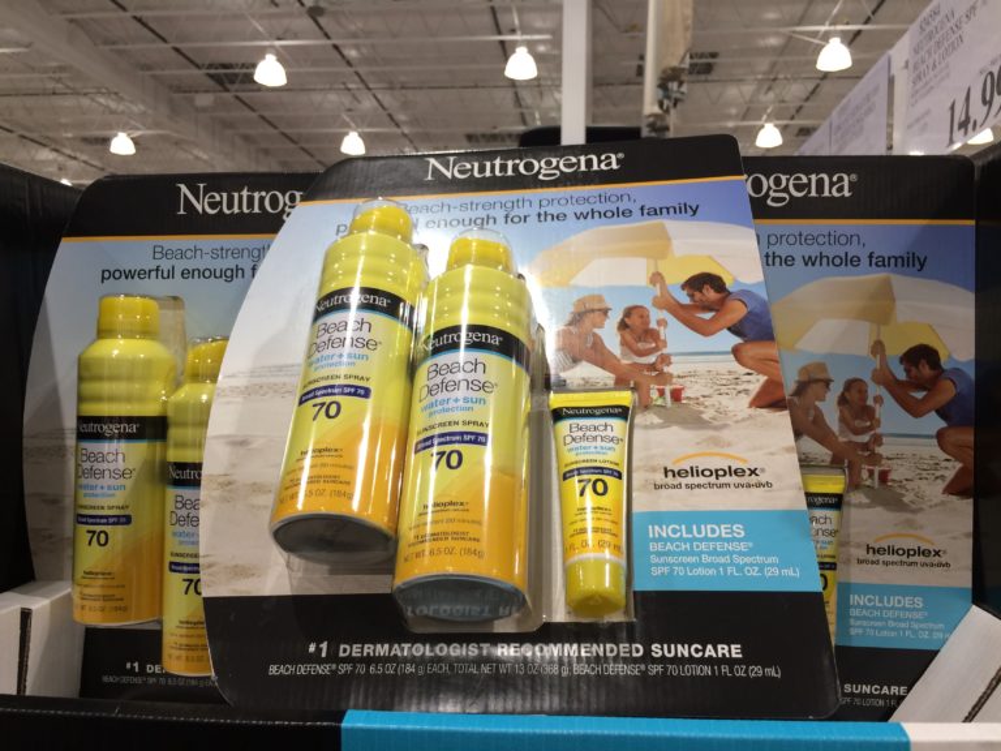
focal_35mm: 29
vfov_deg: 48.2
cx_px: 500
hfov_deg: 61.7
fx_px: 839
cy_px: 376
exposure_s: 1/30
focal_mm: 4.15
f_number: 2.2
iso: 40
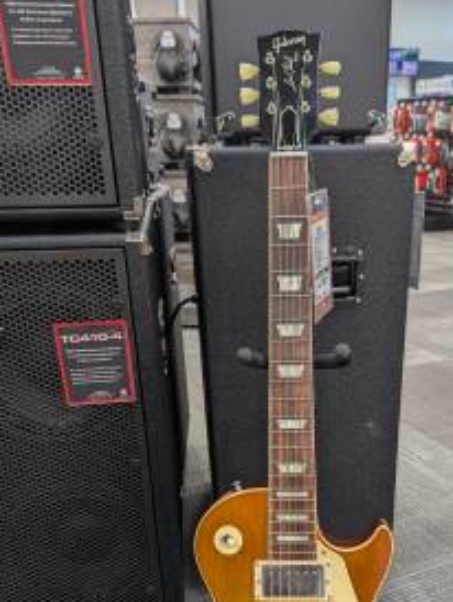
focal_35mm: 35
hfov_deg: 40.5
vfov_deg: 51.0
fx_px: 610
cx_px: 280
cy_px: 431
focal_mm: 6.81
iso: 63
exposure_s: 1/40
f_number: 1.85
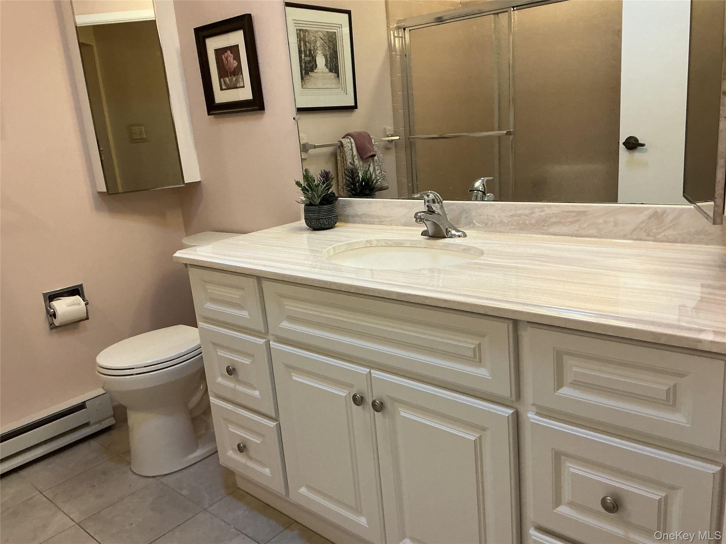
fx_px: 608
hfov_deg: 61.7
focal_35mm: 29
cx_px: 363
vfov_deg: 48.2
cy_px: 272
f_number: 1.8
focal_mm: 3
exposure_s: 1/60
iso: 160
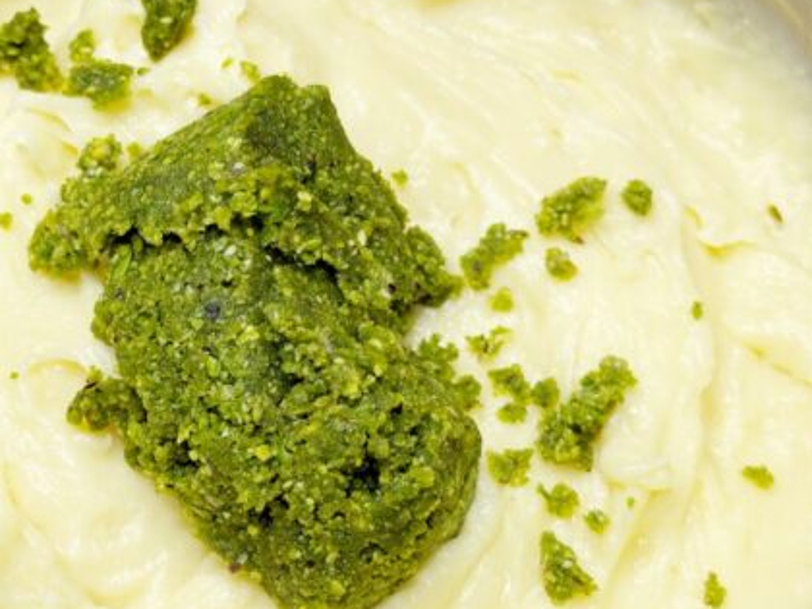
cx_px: 297
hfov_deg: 28.4
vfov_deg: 21.6
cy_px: 253
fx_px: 1595
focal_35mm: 68
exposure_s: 1/50
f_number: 1.78
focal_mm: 6.76
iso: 64
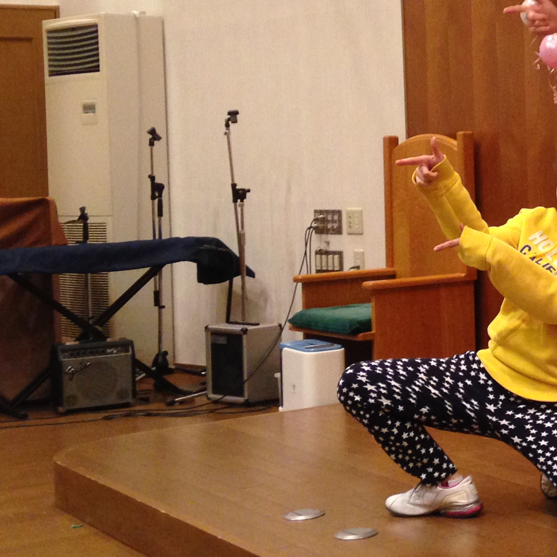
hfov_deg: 18.8
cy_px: 177
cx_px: 714
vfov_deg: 20.1
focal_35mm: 86
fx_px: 1566
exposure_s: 1/20
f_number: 2.4
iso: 200
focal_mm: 4.12
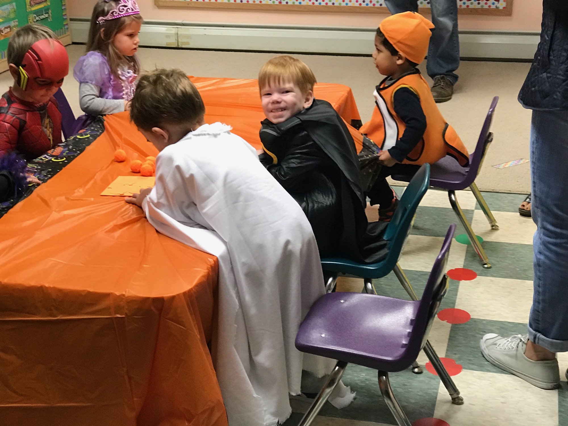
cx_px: 284
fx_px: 935
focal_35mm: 57
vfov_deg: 25.7
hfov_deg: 33.8
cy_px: 213
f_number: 2.8
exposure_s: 1/60
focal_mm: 6.6
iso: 320
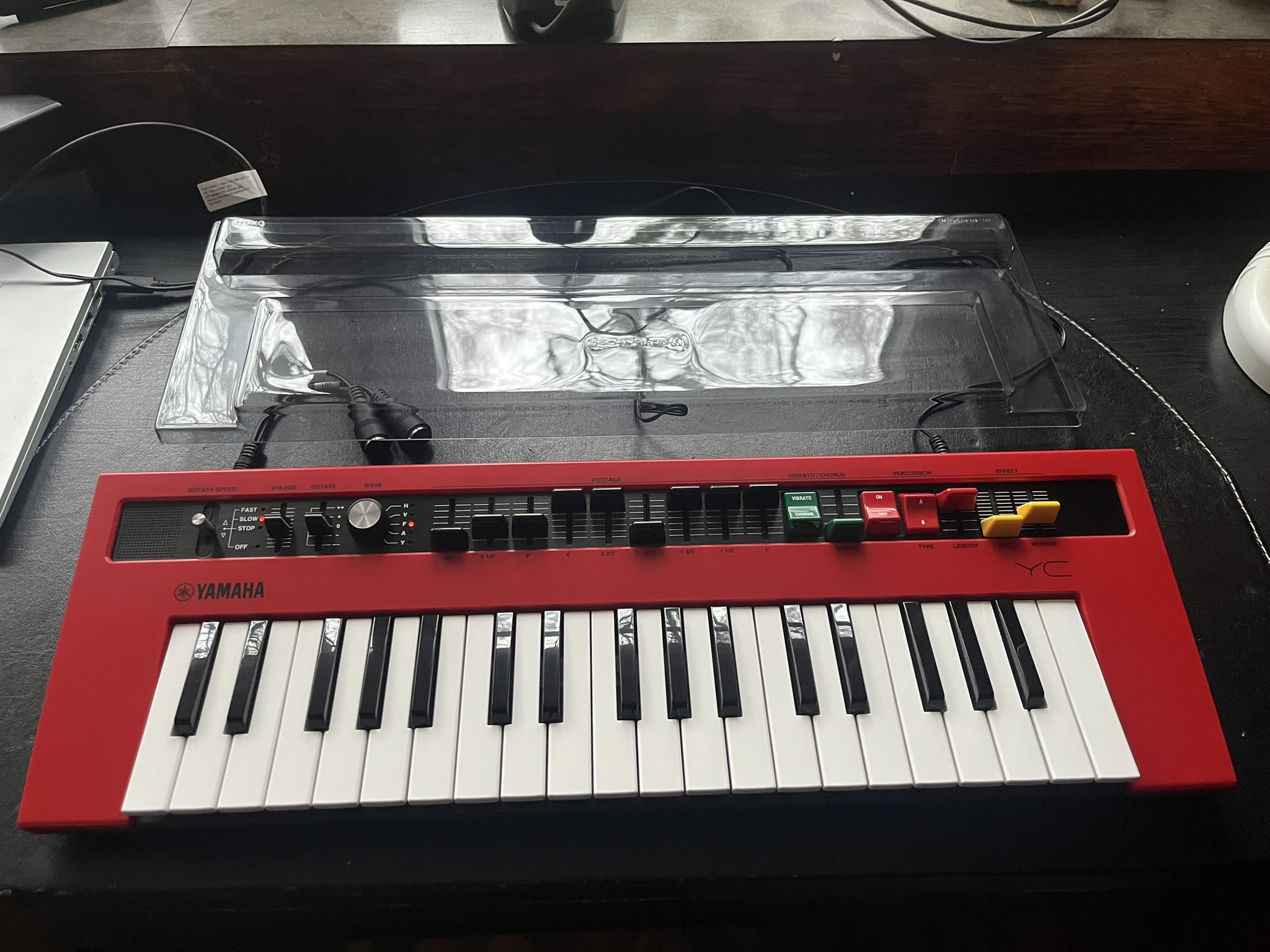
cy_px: 476
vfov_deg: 53.1
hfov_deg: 67.3
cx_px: 635
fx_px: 954
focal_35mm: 26
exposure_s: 1/50
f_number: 1.6
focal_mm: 5.1
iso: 400
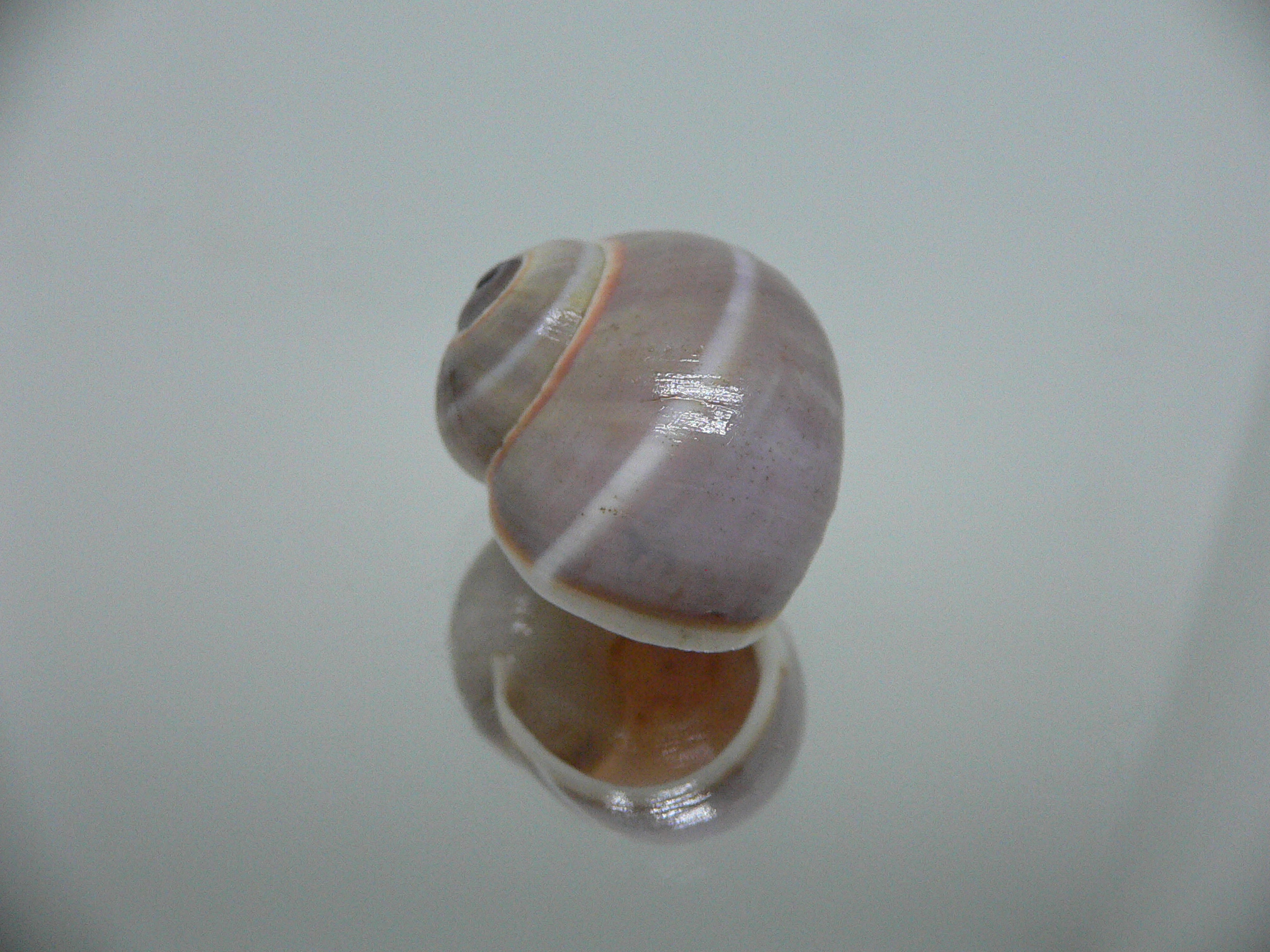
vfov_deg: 40.7
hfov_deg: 52.6
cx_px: 635
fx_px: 1284
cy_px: 476
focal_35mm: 35
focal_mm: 4.6
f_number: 2.8
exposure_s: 1/60
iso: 200
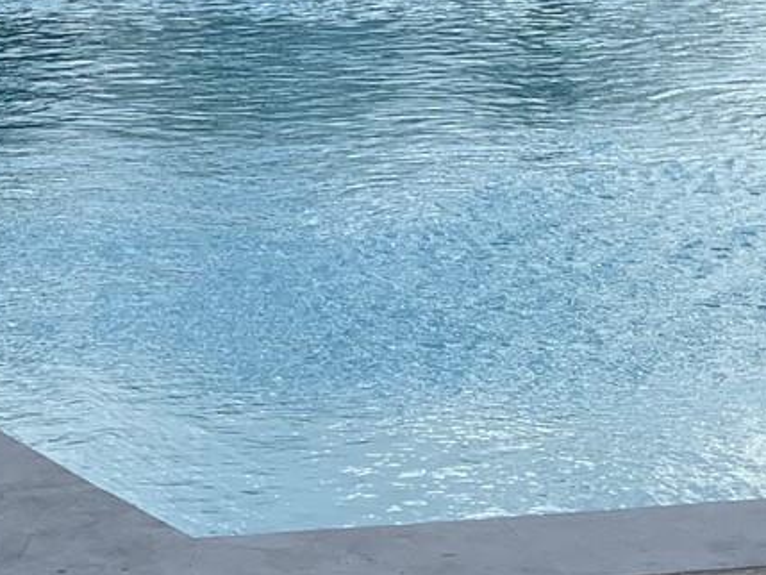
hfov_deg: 10.1
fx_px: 4294
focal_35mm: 194
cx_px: 689
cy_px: 21
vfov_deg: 7.6
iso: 16
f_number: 2.4
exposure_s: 1/675
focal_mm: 6
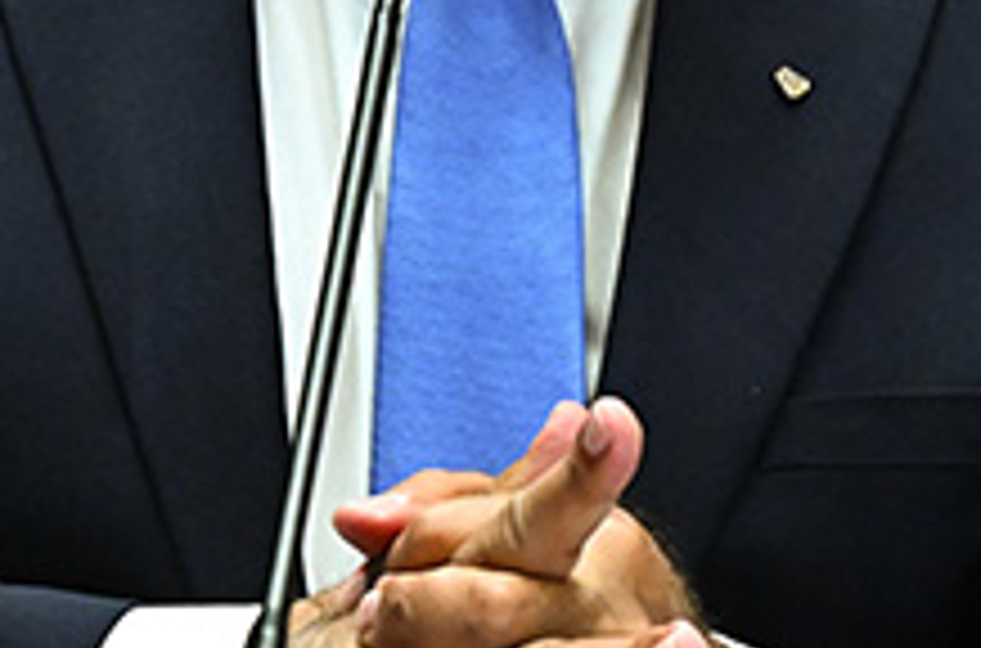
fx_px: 12336
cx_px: 284
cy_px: -140
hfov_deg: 4.6
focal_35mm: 454
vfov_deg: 3.0
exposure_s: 1/125
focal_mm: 115
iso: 5000
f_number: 5
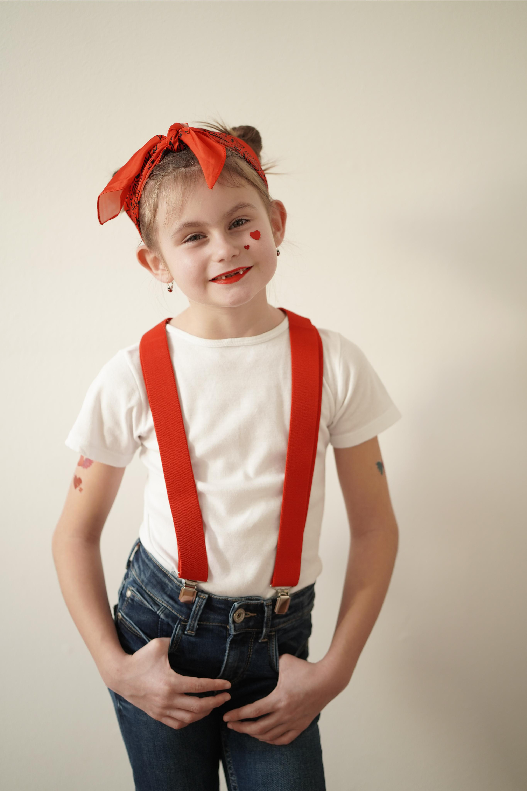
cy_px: 396
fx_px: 1866
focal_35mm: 85
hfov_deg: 16.1
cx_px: 264
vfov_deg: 23.9
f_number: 2
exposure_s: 1/400
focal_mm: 85
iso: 400
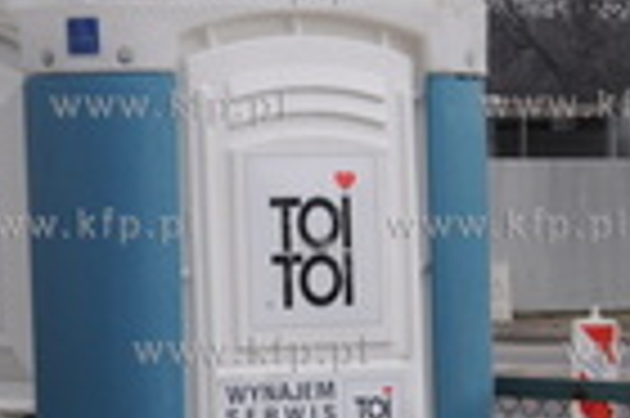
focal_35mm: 215
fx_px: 3758
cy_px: 409
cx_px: 410
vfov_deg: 6.4
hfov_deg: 9.6
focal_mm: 50
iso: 400
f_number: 5
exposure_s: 1/200
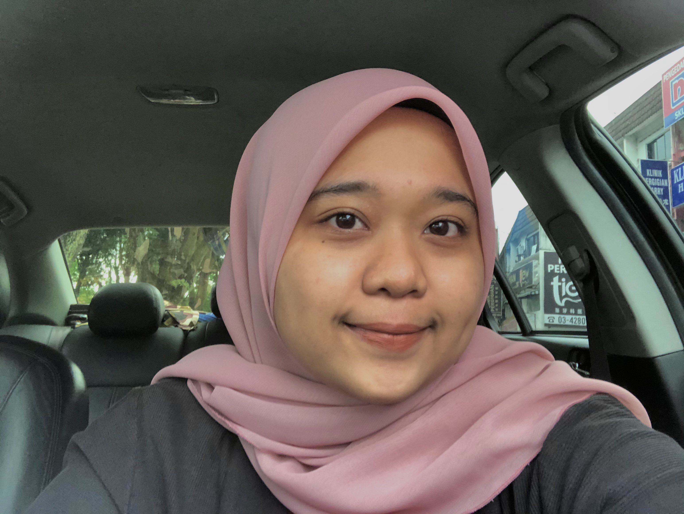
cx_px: 342
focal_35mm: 32
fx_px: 633
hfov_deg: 56.8
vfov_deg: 44.2
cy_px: 257
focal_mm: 2.87
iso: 125
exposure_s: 1/120
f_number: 2.2
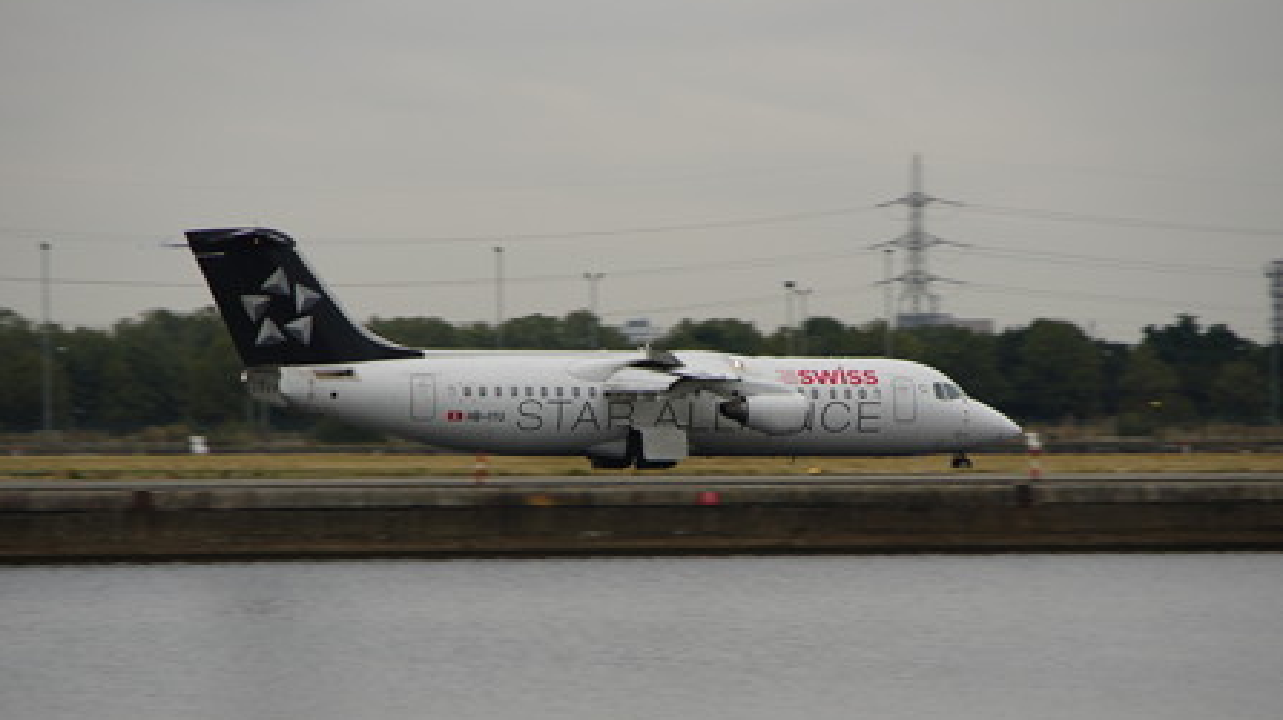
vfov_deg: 5.7
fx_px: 7243
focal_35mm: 213
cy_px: 409
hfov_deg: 10.1
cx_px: 640
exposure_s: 1/100
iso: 800
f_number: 5.6
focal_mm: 135
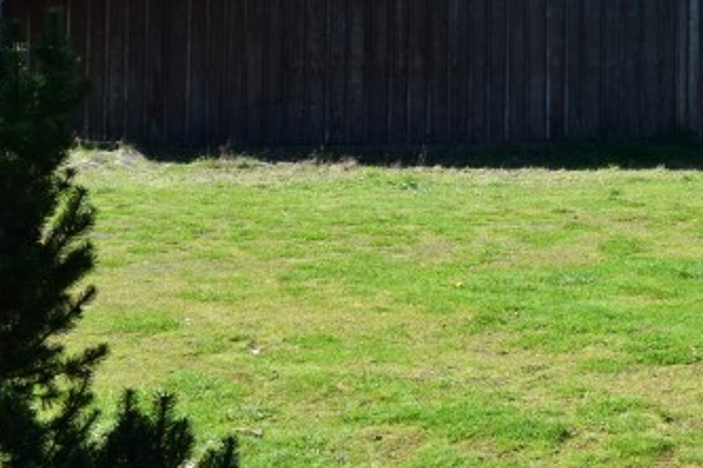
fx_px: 1621
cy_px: -106
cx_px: 952
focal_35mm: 83
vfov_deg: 15.8
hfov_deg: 21.7
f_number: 10
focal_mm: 18
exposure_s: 1/320
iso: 400
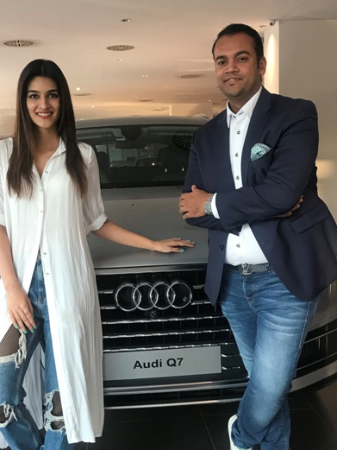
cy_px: 249
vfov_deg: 43.8
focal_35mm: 43
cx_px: 143
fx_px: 558
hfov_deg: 33.5
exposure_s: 1/32
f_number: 1.8
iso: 25
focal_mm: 3.99
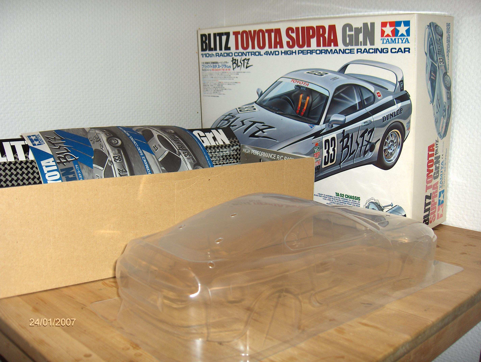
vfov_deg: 36.9
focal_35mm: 39
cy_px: 181
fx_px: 543
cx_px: 240
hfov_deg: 47.8
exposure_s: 1/60
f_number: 2.8
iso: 100
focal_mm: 8
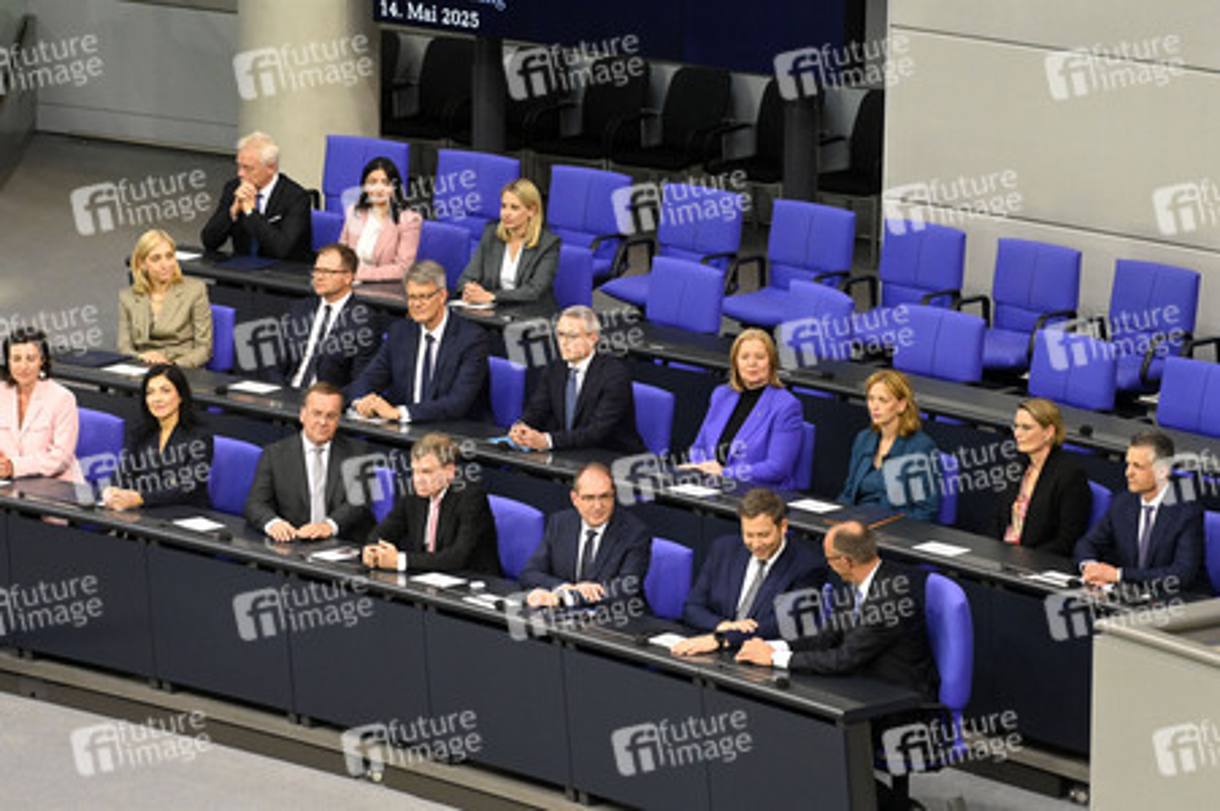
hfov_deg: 10.3
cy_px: 406
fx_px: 6773
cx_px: 610
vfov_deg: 6.9
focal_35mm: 200
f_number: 5.6
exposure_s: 1/320
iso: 10000
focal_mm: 200
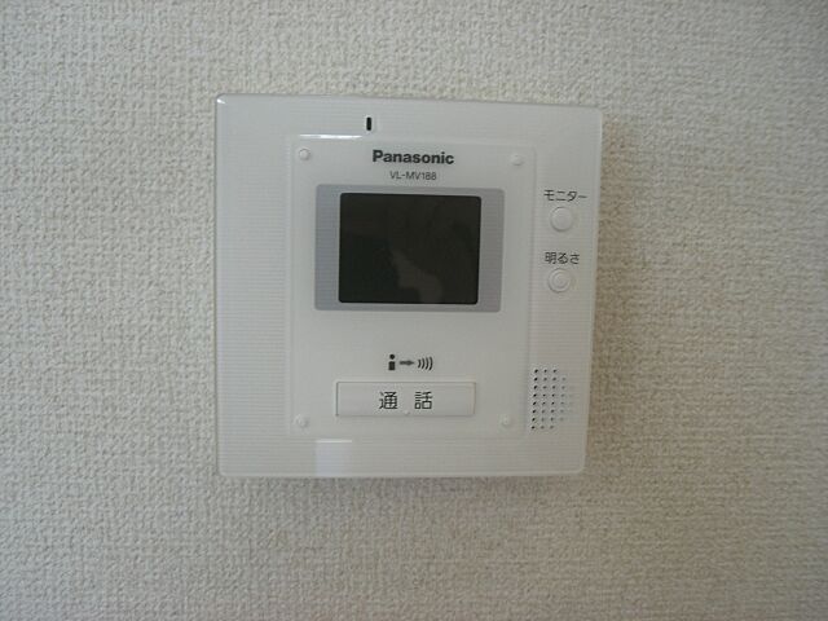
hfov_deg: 49.0
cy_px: 310
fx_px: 909
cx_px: 414
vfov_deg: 37.7
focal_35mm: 38
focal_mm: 6.2
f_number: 2.7
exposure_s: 1/60
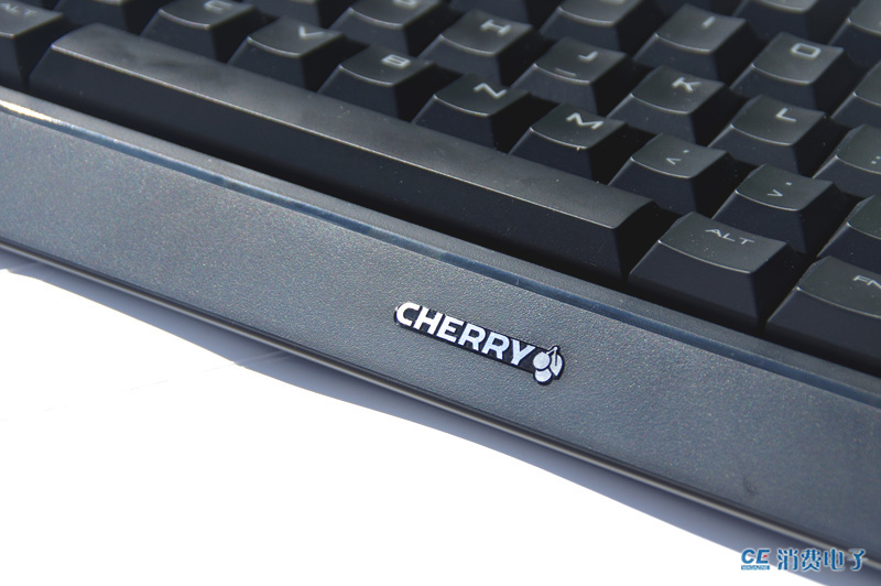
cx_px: 440
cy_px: 293
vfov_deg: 11.7
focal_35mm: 117
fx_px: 2861
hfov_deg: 17.5
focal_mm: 78
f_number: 8
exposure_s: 1/250
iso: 100
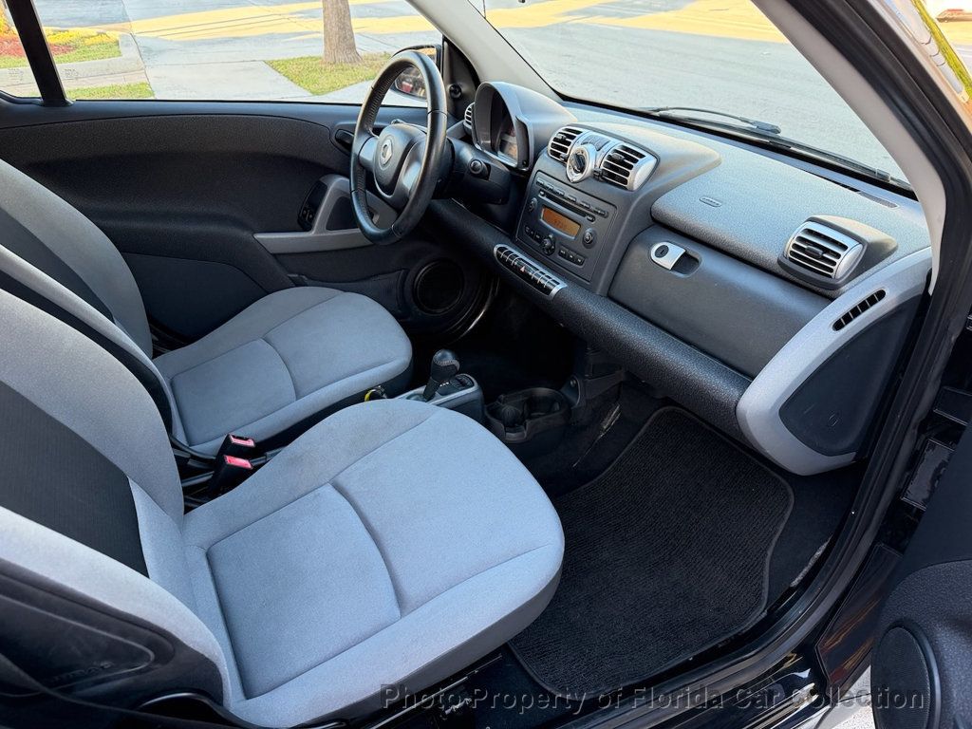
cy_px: 364
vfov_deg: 56.8
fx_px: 674
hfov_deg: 71.6
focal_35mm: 24
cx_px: 486
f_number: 1.78
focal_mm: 6.76
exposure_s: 1/138
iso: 160
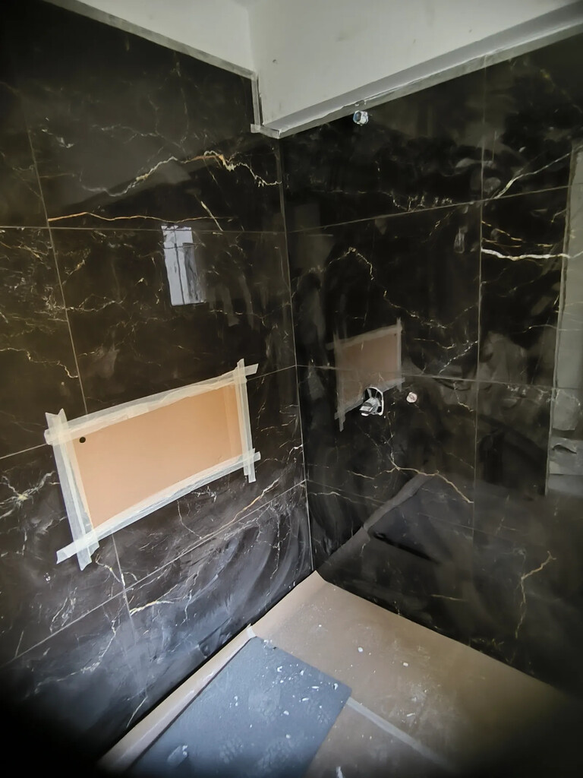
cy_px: 389
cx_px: 292
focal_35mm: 20
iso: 640
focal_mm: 1.91
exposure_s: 1/14.3
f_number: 2.2
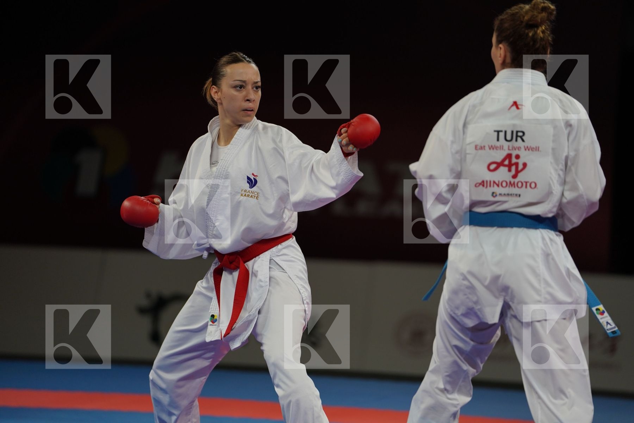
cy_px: 212
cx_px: 317
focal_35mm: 200
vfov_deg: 6.9
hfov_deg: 10.3
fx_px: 3522
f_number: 2.8
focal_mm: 200
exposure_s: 1/1000
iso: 800
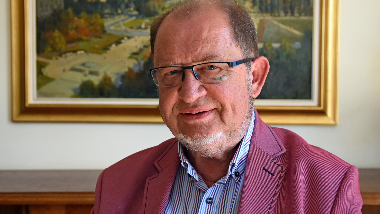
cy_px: 102
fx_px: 499
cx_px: 189
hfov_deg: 41.7
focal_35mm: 50
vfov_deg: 24.2
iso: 1000
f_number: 4
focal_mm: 31
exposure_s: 1/400
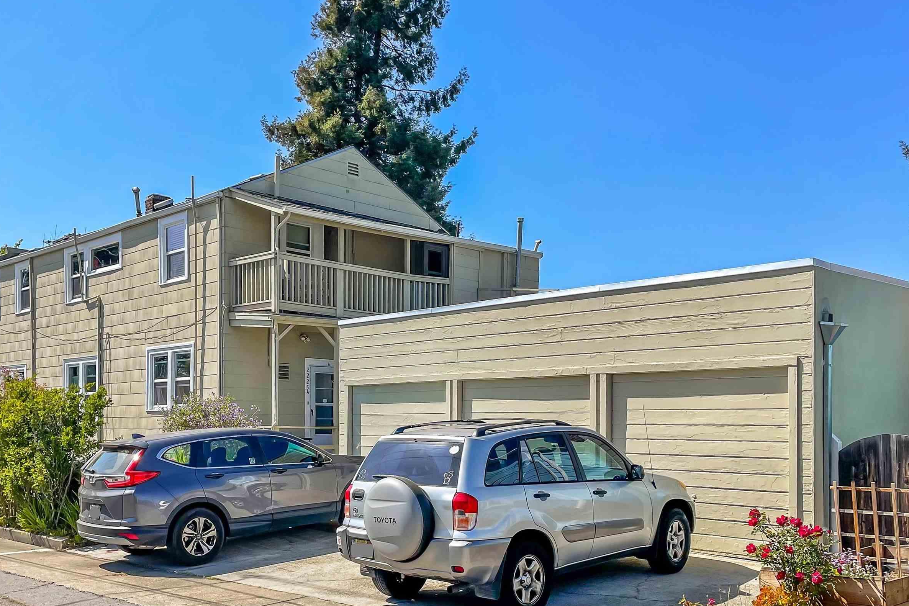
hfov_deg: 54.3
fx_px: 884
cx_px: 400
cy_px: 389
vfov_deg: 37.6
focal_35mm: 35
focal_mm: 4.2
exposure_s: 1/3600
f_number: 1.6
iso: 32
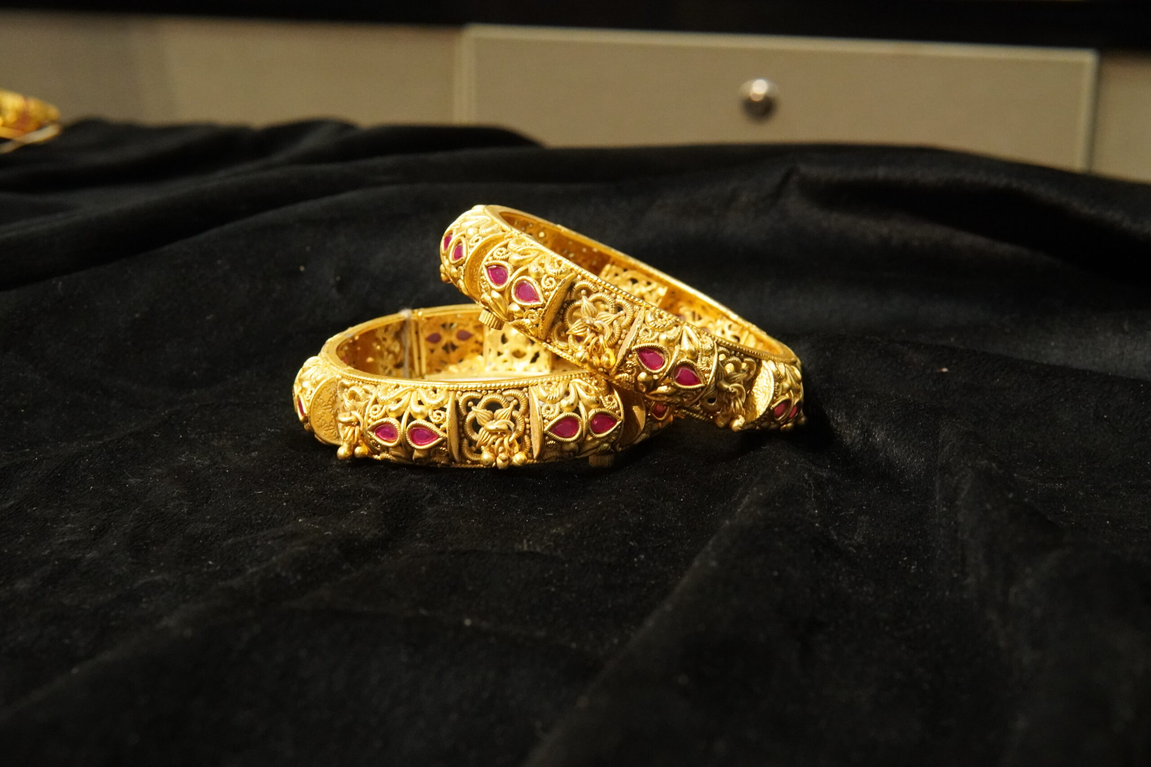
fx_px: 1439
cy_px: 384
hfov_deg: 43.6
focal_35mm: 45
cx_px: 576
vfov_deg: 29.9
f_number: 9
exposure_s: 1/80
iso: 4000
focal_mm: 30
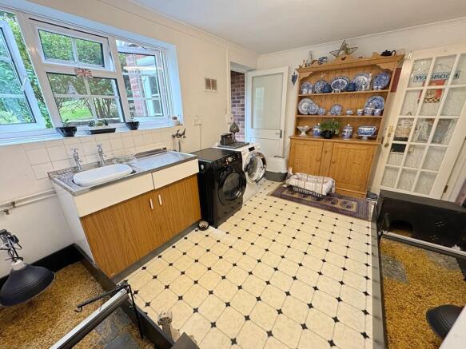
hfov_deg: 102.1
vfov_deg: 85.7
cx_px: 233
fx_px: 188
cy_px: 174
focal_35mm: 14
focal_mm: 2.22
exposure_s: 1/100
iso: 320
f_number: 2.2
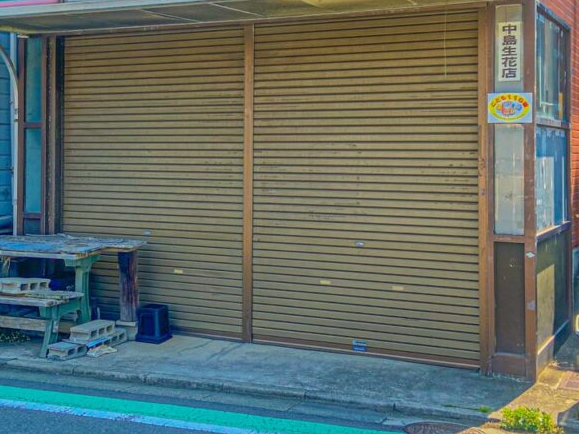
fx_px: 769
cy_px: 131
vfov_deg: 31.2
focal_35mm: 46
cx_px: 301
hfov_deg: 41.2
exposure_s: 1/620
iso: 32
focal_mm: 4.25
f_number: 1.8
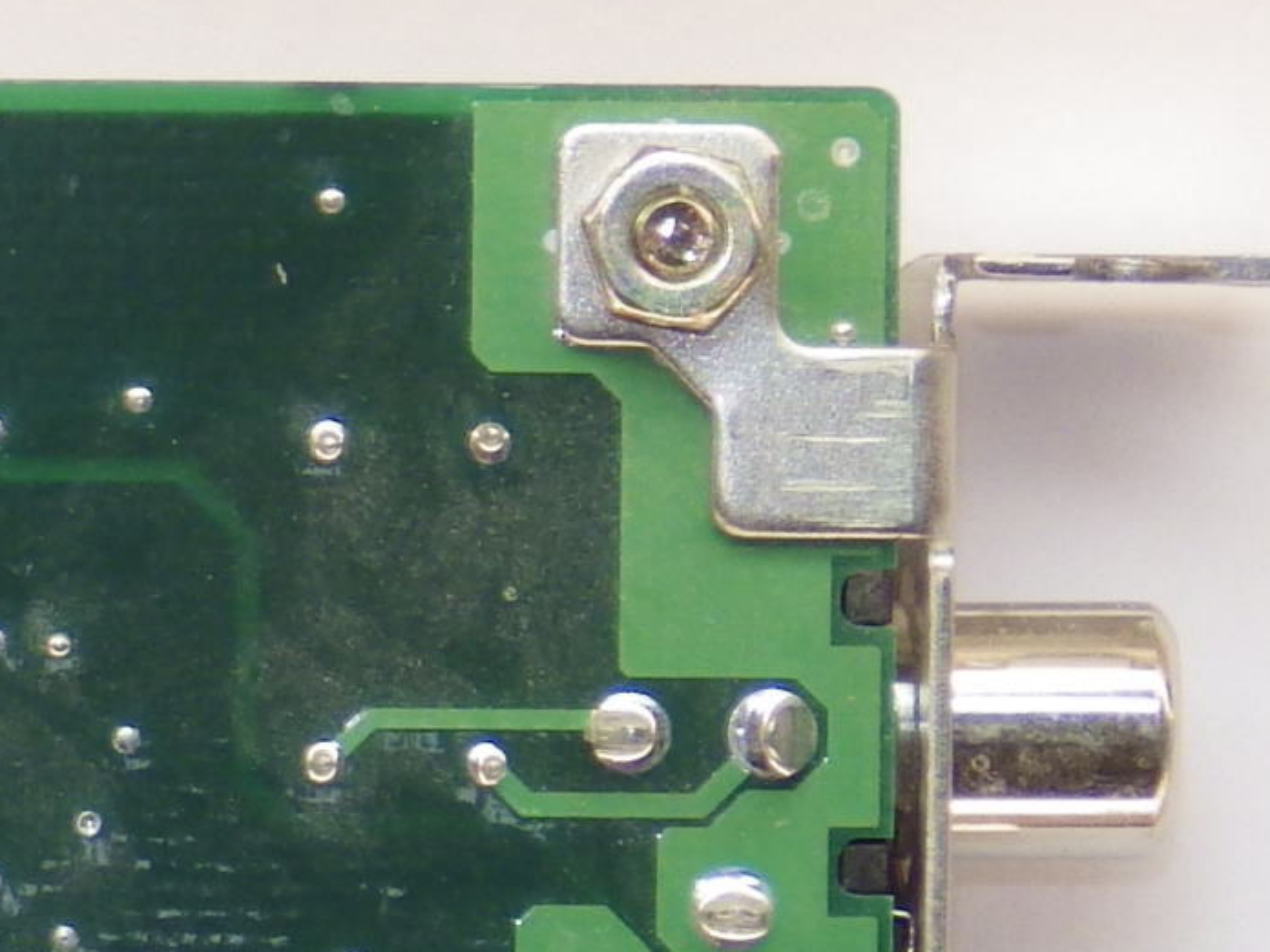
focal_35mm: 746
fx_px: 27369
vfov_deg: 2.0
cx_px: -1480
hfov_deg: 2.6
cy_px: 1747
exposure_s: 1/160
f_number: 5.3
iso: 100
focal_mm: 30.4
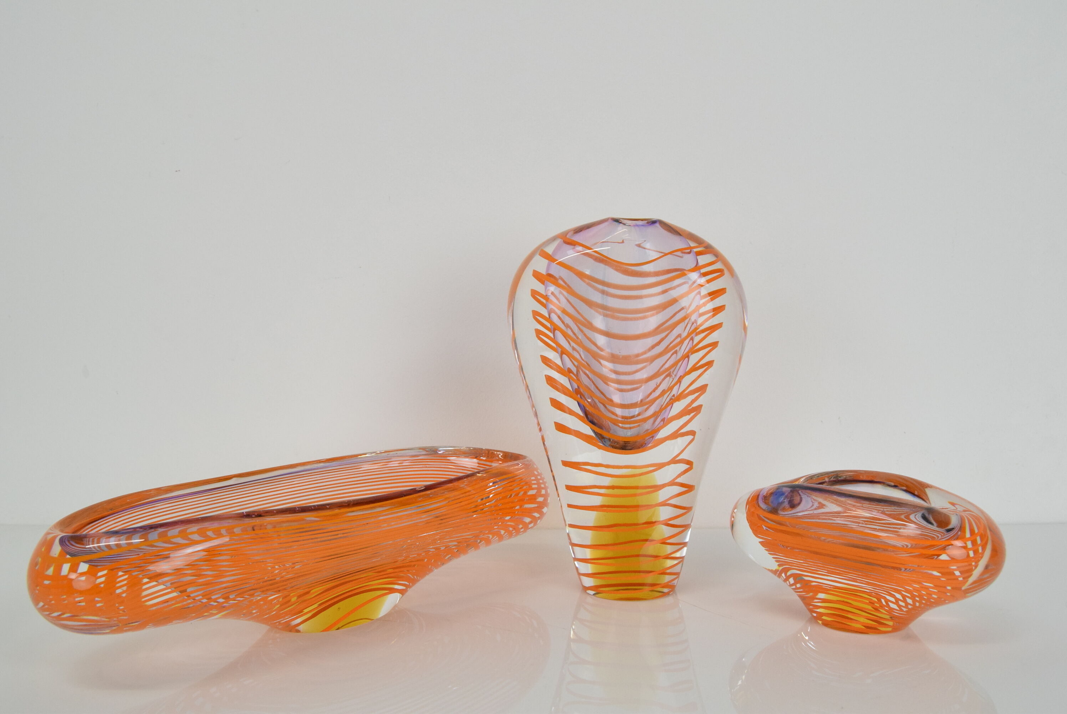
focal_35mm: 34
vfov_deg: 38.4
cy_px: 357
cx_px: 534
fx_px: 1023
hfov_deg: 55.1
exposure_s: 1/320
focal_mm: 23
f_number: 9
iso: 1600
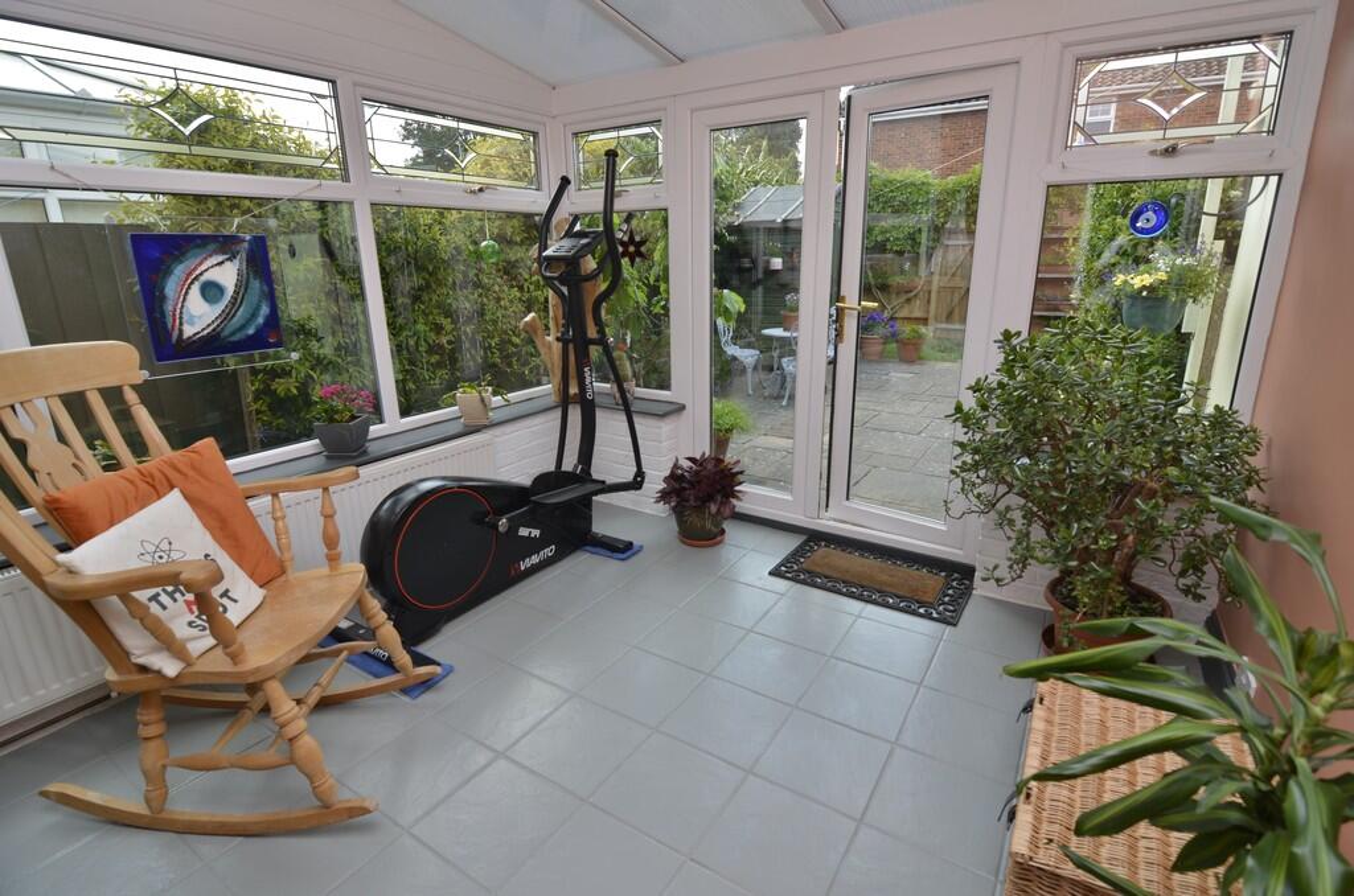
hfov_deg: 95.1
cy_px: 448
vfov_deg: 71.8
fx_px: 619
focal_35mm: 16
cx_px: 677
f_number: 5.6
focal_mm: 11
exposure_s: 1/125
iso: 200
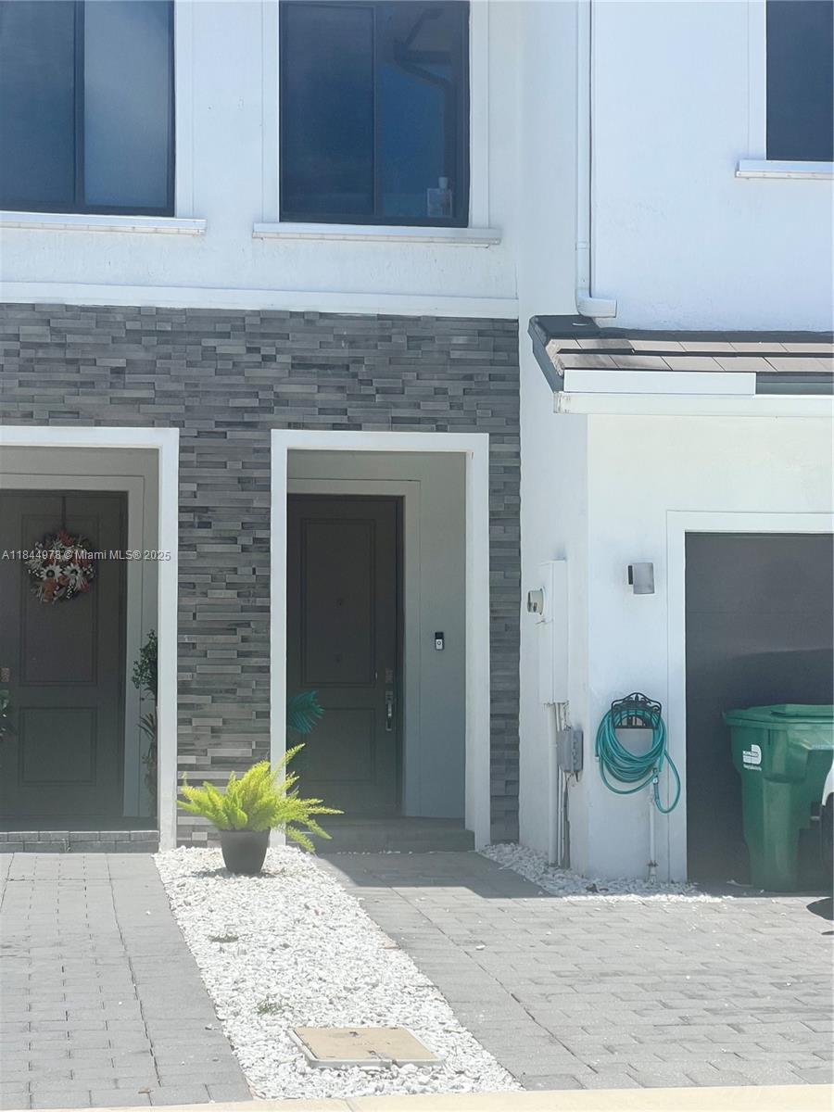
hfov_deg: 19.1
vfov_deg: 25.3
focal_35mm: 77
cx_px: 417
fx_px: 2474
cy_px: 556
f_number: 2.8
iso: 32
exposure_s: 1/889
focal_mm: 9
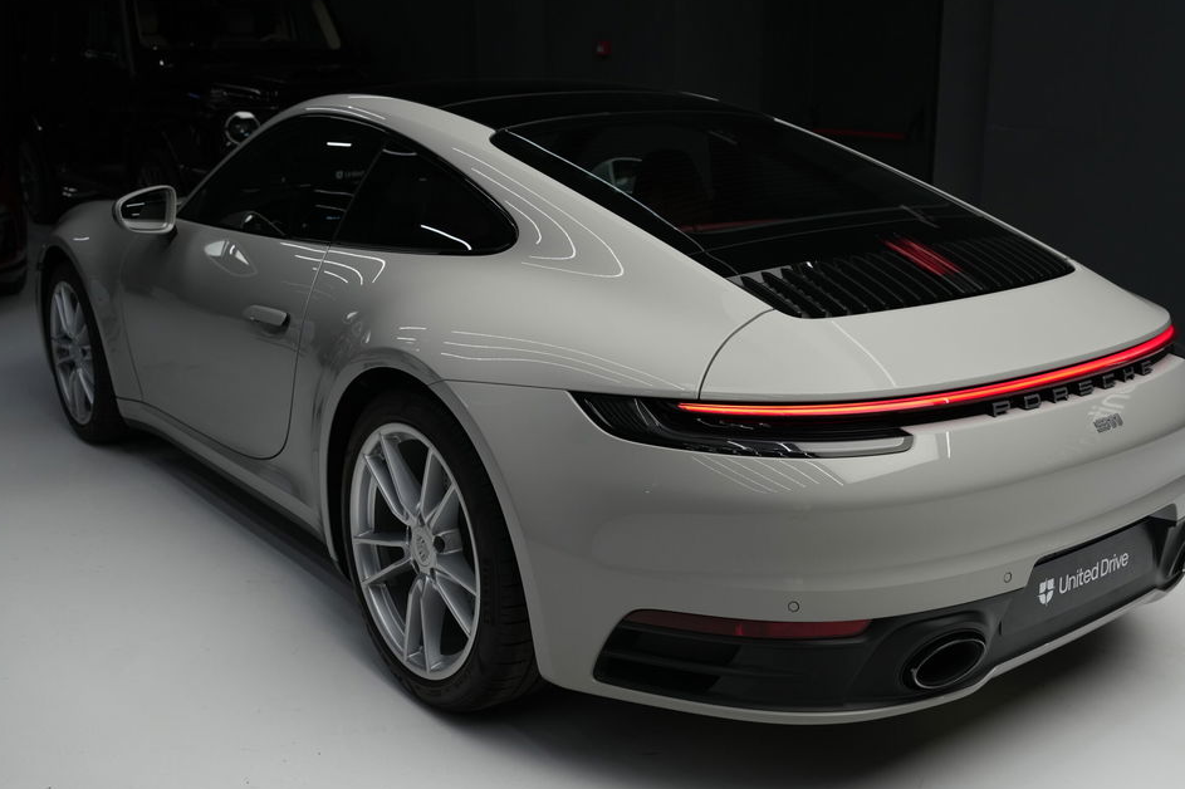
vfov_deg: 35.0
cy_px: 369
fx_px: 1250
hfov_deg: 50.7
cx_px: 612
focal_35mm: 38
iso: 1000
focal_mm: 35
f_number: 4.5
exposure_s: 1/60
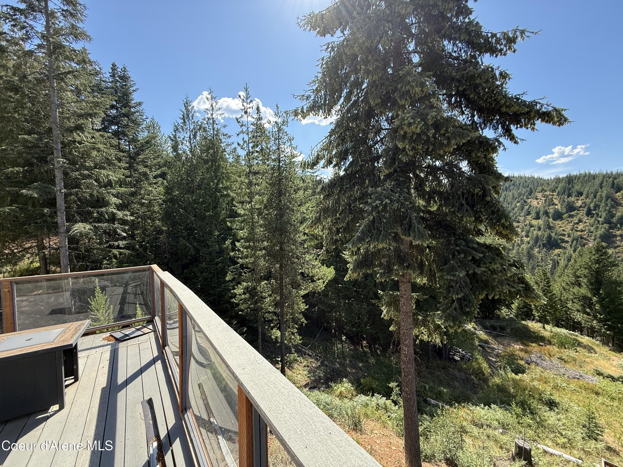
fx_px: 252
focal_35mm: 14
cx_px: 312
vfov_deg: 85.7
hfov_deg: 102.1
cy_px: 234
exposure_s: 1/596
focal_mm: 2.22
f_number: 2.2
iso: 64
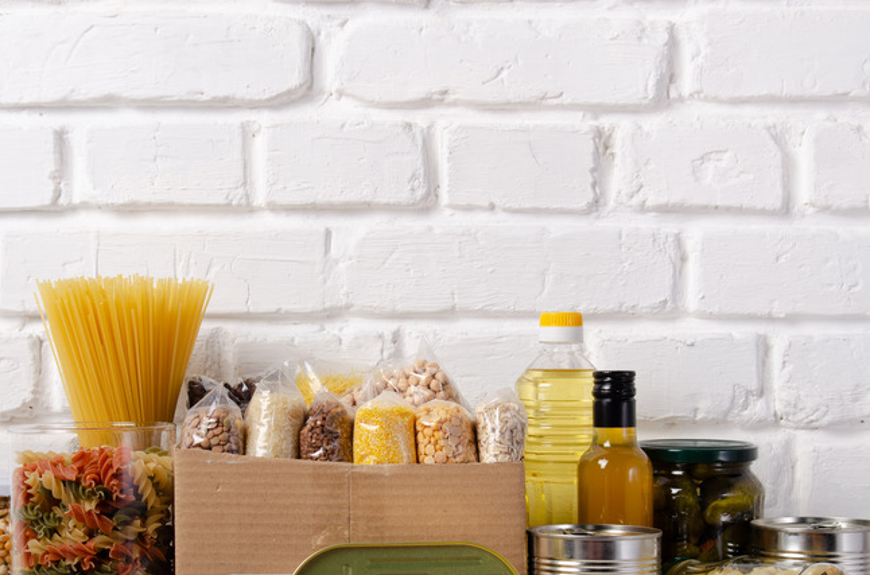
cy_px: 341
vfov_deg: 15.6
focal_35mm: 87
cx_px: 401
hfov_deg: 23.4
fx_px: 2097
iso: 100
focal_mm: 48
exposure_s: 1/250
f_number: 8
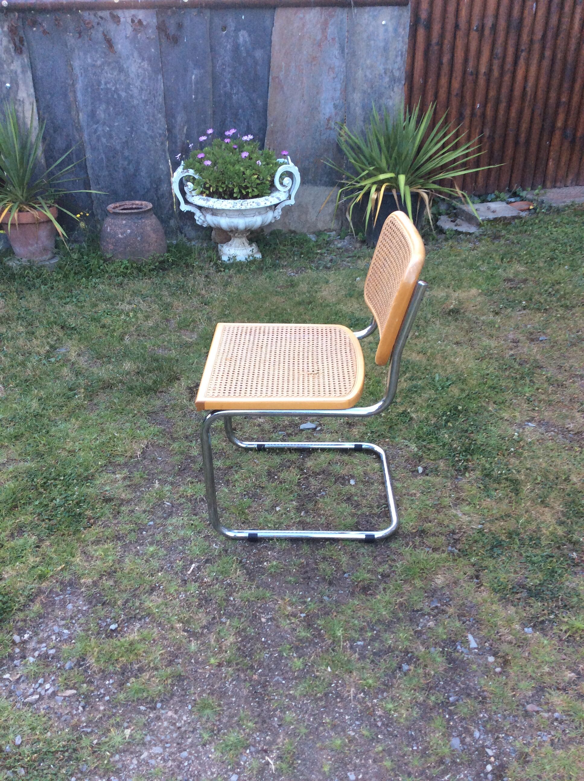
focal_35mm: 32
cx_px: 292
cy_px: 390
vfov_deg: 56.9
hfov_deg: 44.1
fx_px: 722
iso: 50
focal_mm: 3.3
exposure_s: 1/100
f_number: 2.4
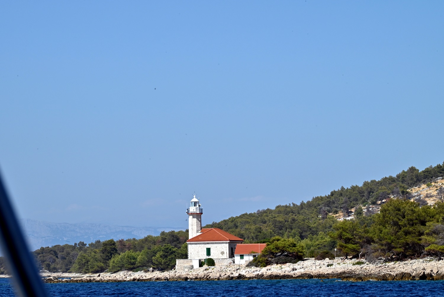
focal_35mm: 185
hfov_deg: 11.1
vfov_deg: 7.4
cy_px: 148
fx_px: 2282
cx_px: 222
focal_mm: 185
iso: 360
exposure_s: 1/200
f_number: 29
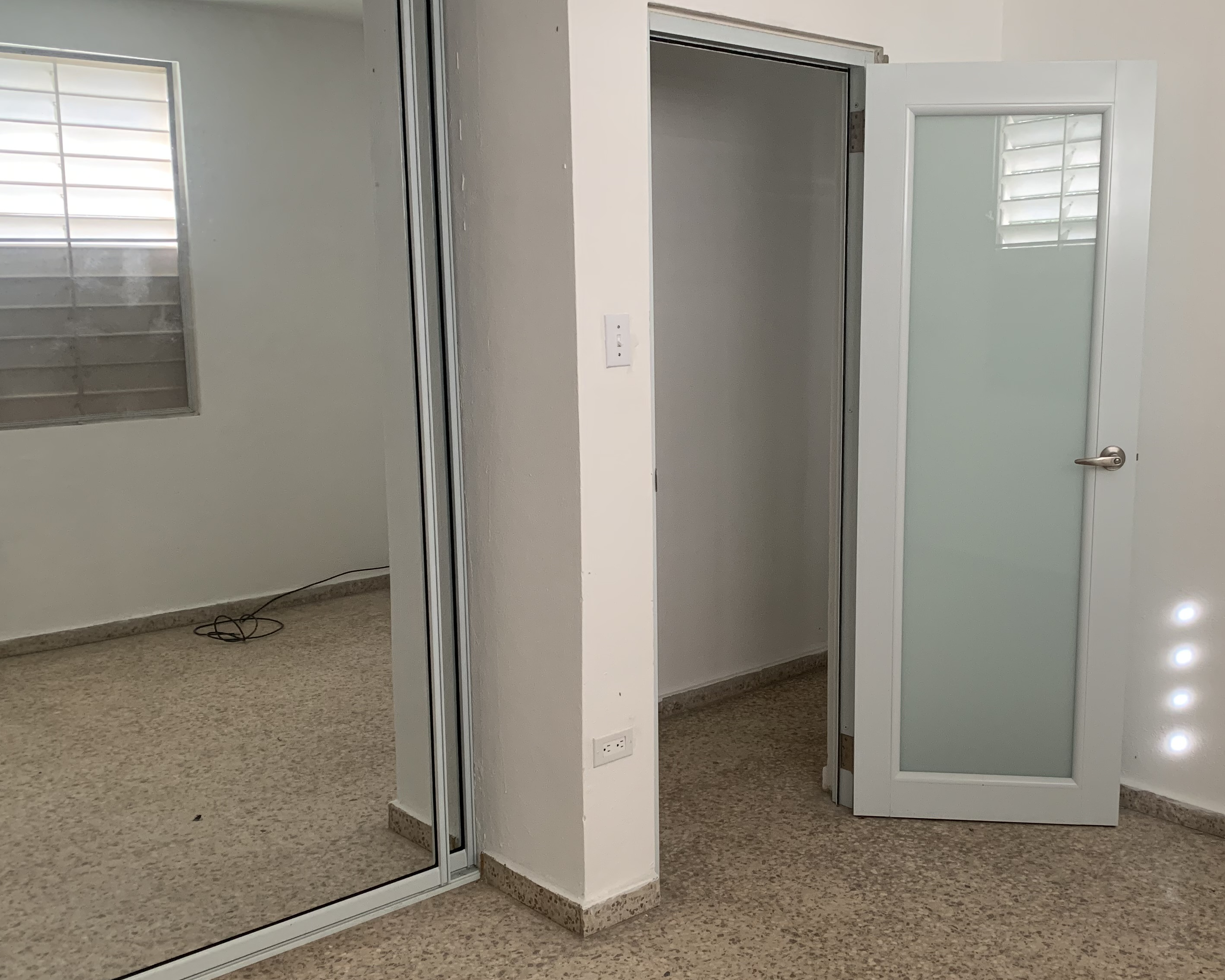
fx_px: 1305
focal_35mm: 36
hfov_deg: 49.9
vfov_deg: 41.1
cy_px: 512
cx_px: 738
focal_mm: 4.25
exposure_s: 1/60
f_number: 1.8
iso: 160
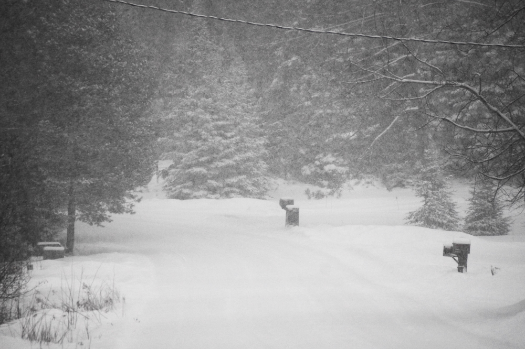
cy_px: 174
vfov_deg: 3.7
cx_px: 262
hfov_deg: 5.5
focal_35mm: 375
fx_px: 5467
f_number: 6.3
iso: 800
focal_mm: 250
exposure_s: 1/400
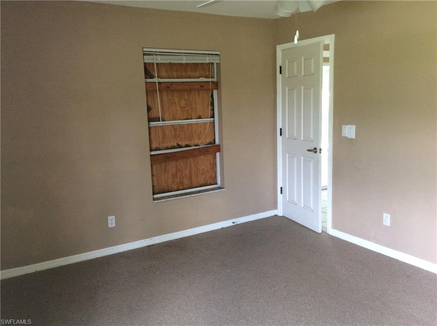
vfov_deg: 44.0
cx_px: 218
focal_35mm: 32
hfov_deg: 56.9
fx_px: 403
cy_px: 163
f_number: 2.4
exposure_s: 1/25
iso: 64
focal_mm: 3.3
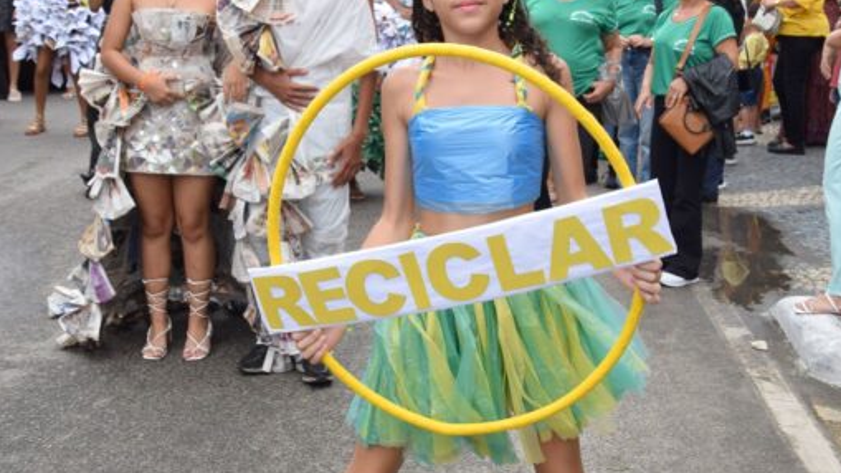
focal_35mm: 55
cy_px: 184
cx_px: 466
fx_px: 1226
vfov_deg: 21.8
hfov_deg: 37.8
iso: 220
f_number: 8
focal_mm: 24
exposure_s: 1/250
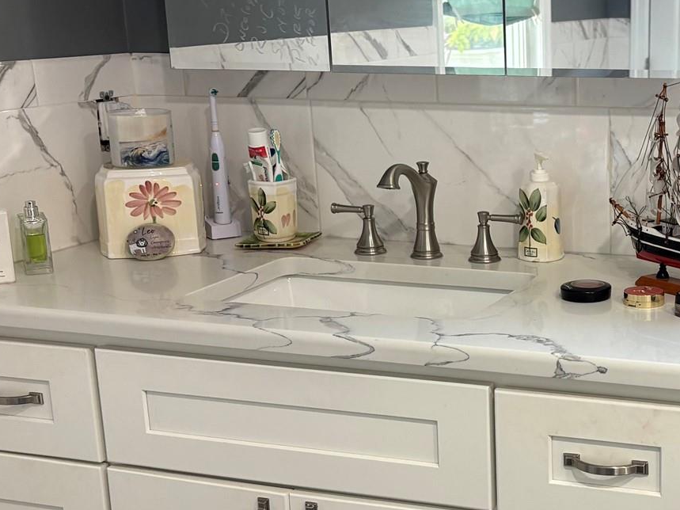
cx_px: 597
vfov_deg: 23.6
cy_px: 309
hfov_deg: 30.0
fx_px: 1218
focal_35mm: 62
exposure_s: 1/60
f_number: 1.6
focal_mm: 5.96
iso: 100
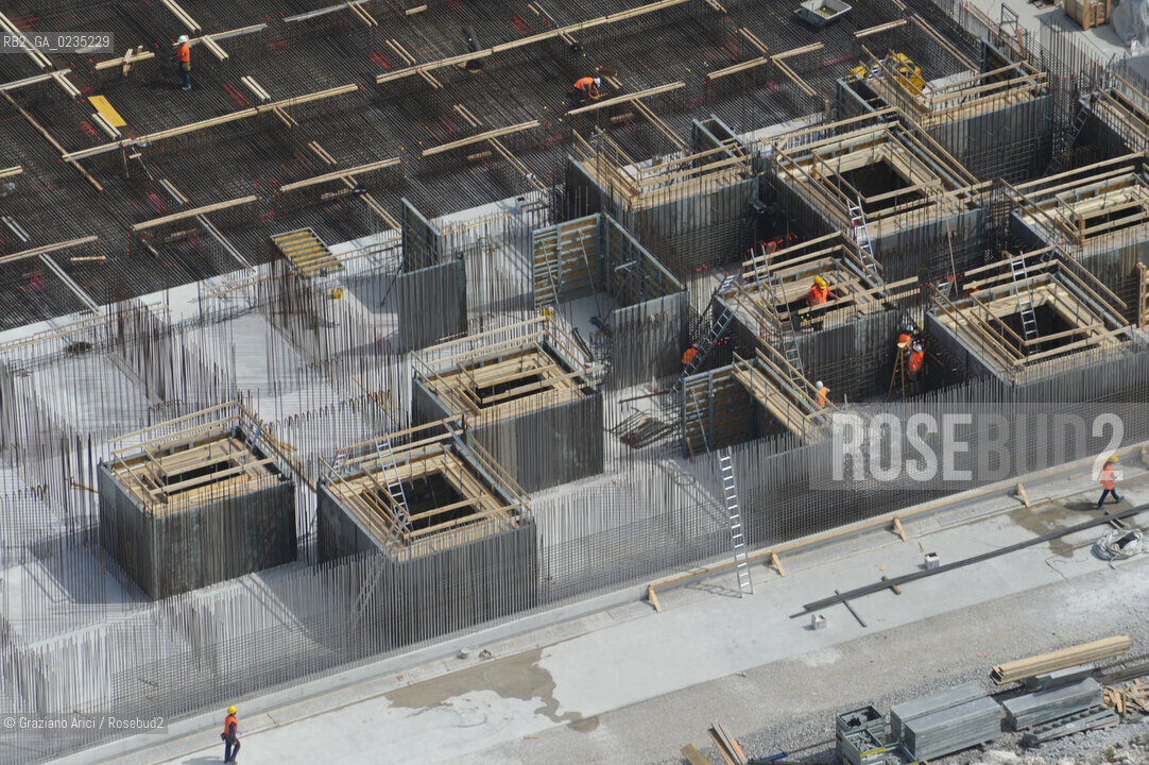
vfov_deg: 6.2
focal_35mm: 220
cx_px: 574
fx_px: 7017
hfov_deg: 9.4
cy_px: 382
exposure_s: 1/1000
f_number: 8
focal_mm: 220
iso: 400
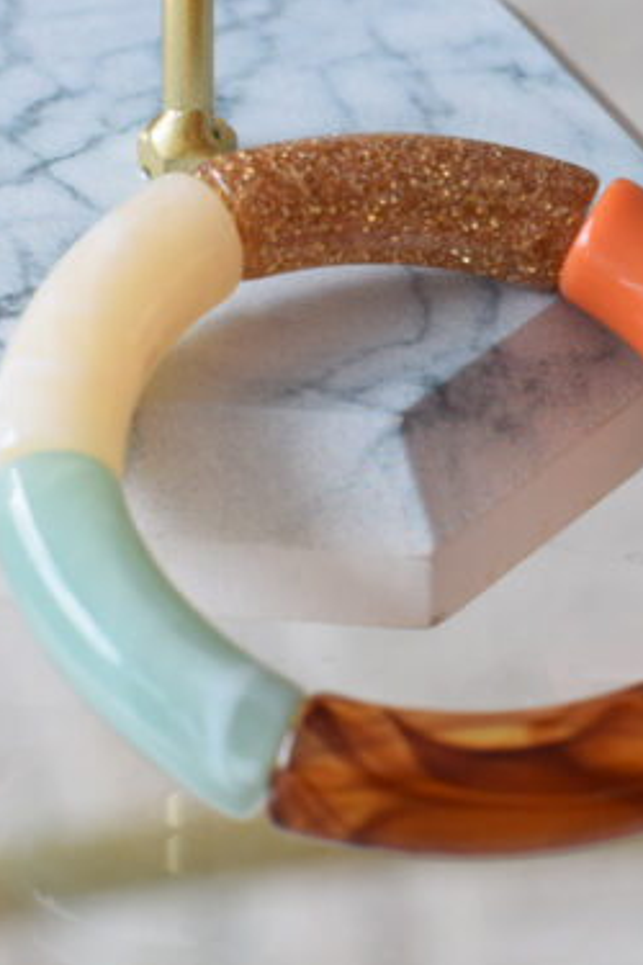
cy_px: 185
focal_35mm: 180
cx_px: 435
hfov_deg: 7.6
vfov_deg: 11.4
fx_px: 4822
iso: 400
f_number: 5.6
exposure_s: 1/125
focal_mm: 50
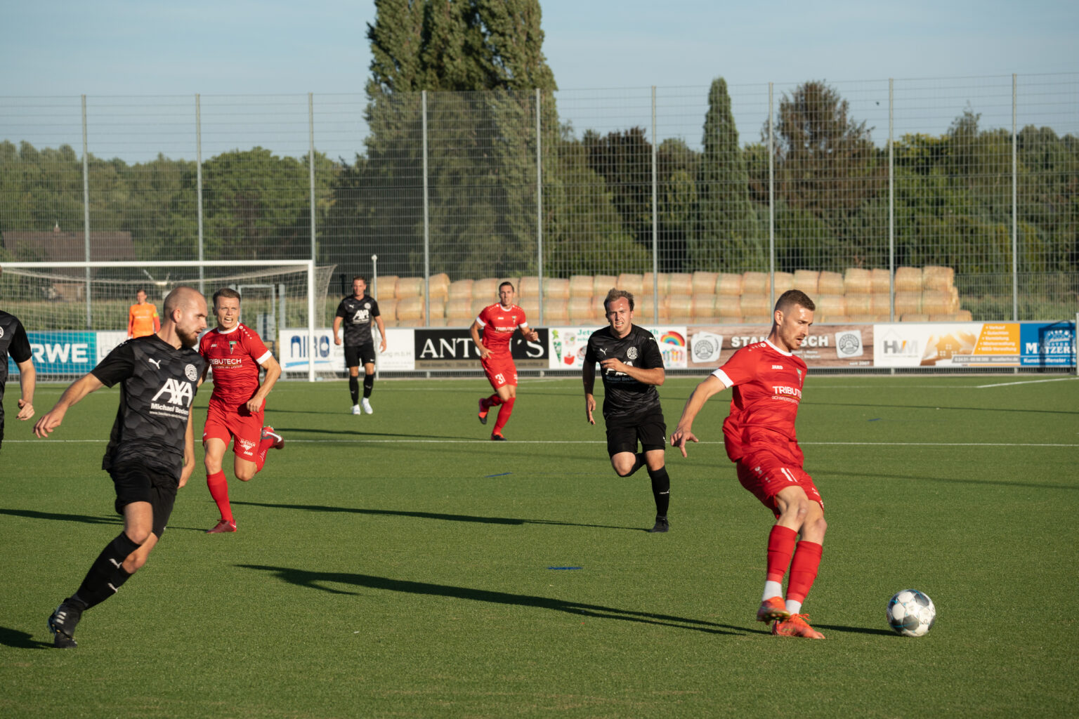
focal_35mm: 159
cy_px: 360
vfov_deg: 8.6
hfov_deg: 12.9
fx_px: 4774
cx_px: 540
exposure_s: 1/1000
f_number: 9
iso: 400
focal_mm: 159.3
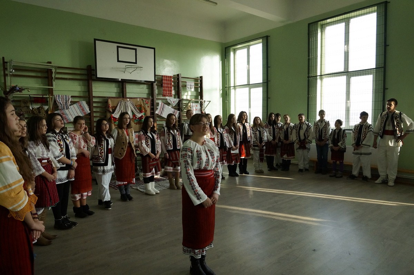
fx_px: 276
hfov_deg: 73.8
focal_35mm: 24
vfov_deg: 53.0
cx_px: 207
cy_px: 138
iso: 1600
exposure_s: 1/800
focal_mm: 16
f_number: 4.5
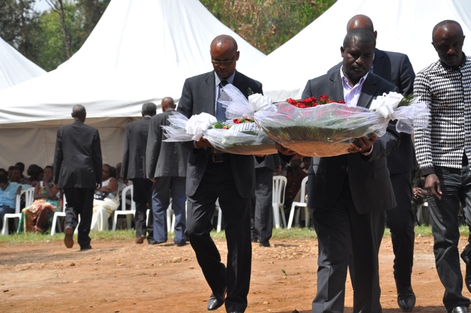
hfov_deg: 17.1
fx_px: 1568
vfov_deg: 11.4
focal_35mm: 120
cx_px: 236
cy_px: 156
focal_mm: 80
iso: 500
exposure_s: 1/1250
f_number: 9
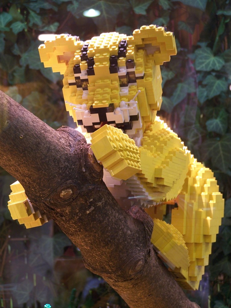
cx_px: 116
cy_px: 154
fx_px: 934
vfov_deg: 18.7
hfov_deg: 14.1
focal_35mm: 105
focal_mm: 17.5
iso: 80
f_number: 3.2
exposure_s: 1/2
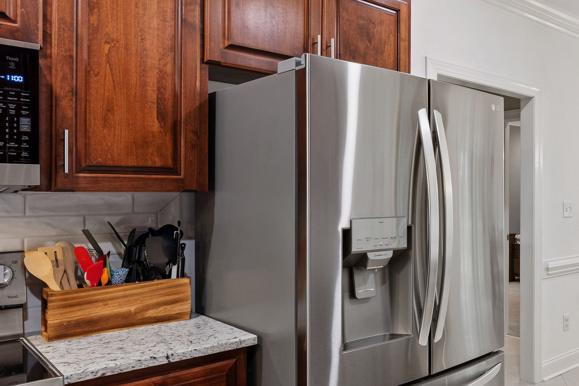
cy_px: 170
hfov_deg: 53.8
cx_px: 504
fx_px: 499
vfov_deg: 42.3
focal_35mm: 31
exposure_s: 1/1.25
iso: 100
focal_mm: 10
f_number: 8
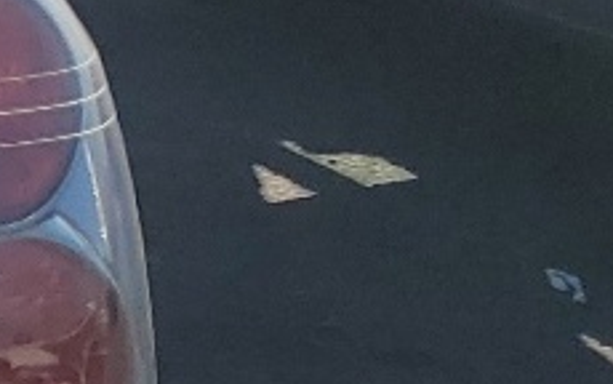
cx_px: -1479
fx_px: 3209
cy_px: 264
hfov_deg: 8.4
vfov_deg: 6.8
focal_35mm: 192
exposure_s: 1/5000
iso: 50
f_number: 1.5
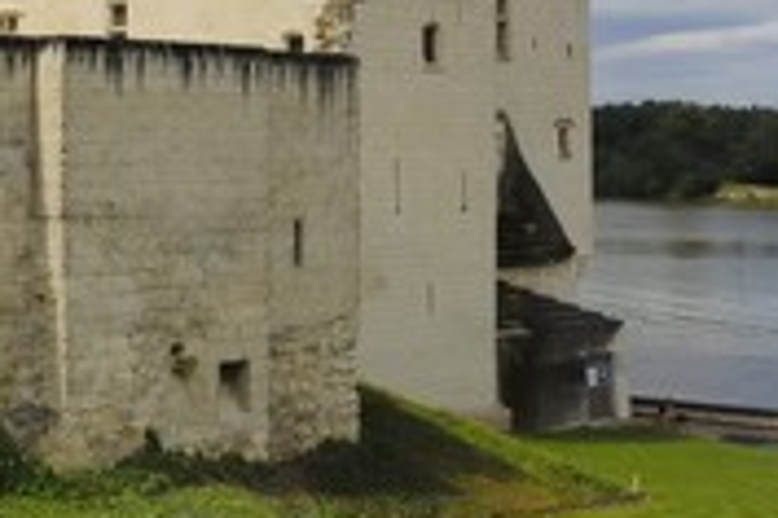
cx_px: 413
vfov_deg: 18.8
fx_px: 1534
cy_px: 40
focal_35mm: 71
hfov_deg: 28.4
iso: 100
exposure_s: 1/125
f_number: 11
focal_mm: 20
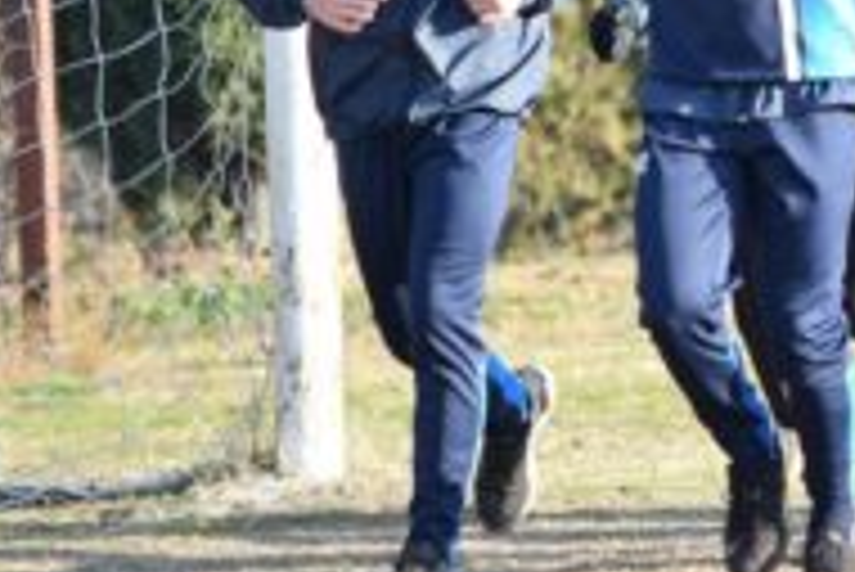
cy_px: 5
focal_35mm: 846
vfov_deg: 1.6
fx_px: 20107
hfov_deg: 2.4
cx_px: 1179
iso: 800
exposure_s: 1/800
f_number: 5
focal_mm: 170
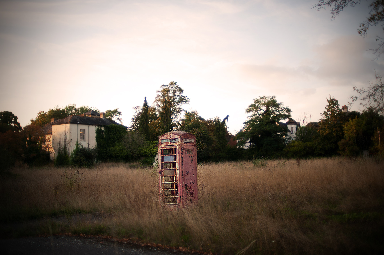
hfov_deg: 54.5
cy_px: 128
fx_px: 373
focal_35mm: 35
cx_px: 192
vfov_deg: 37.8
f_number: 1.4
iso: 200
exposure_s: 1/2000
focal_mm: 35
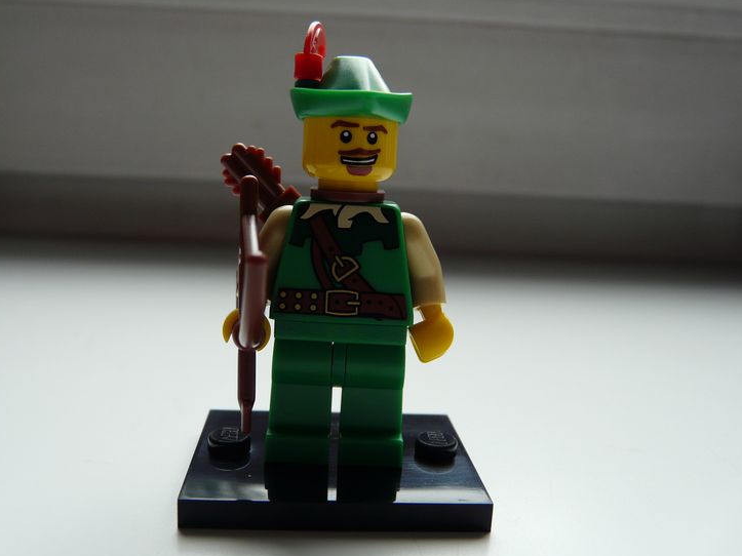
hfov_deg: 58.3
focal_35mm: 31
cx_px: 351
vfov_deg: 45.4
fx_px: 664
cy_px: 271
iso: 100
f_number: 2.8
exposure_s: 1/80
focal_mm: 4.6
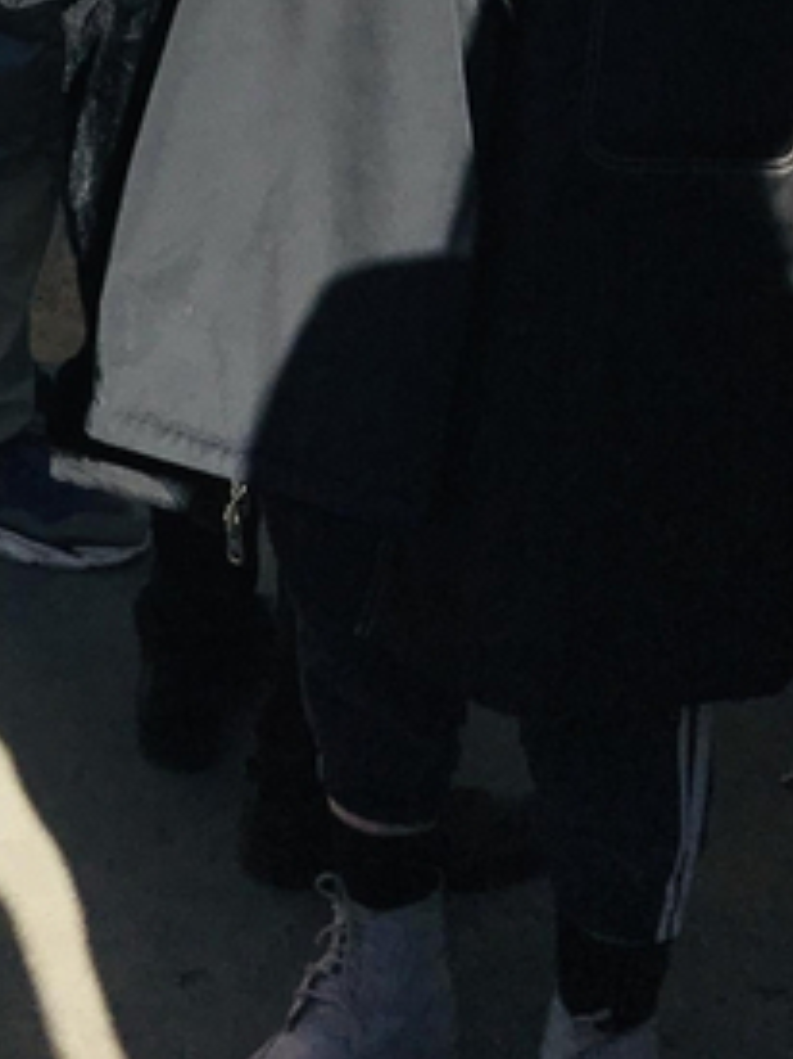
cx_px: -339
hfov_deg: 15.8
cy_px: -487
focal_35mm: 87
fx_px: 2659
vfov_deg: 19.8
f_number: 1.8
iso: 20
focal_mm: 3.99
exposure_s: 1/3690
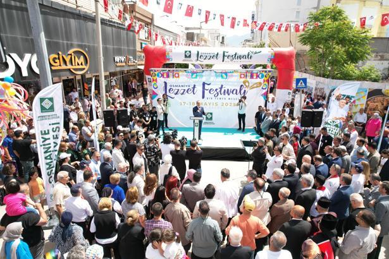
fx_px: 238
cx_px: 194
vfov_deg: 57.2
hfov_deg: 78.6
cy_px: 130
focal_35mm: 22
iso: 100
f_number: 2.8
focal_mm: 8.38
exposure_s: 1/725
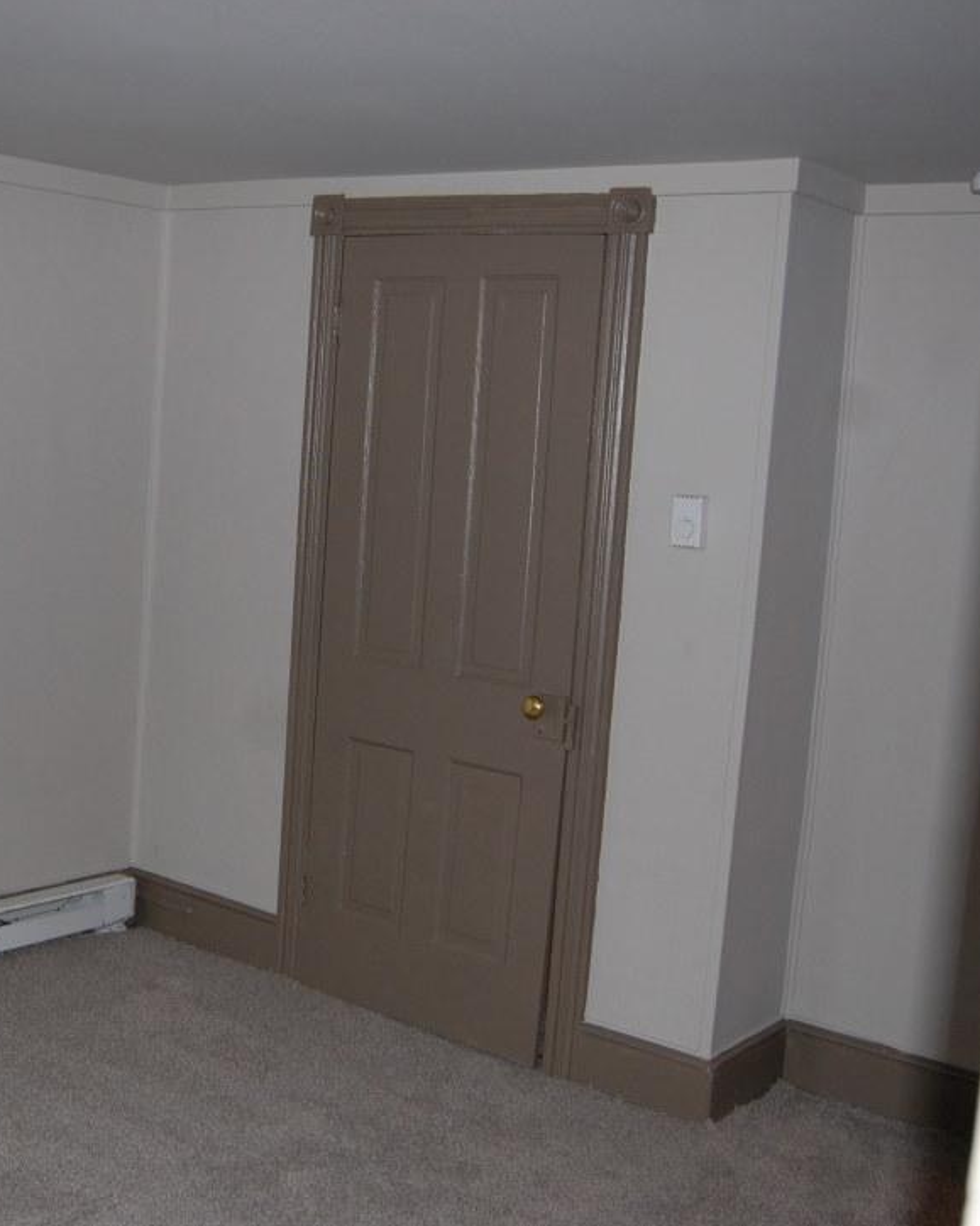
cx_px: 229
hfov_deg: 31.4
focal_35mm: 47
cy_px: 610
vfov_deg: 39.5
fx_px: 1704
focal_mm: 22
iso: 400
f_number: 3.8
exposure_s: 1/60
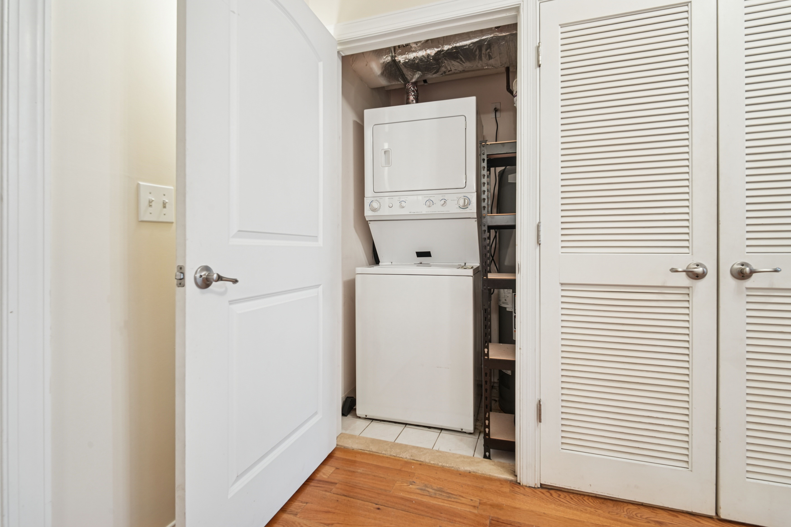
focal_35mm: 16
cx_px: 396
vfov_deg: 73.7
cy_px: 264
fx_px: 352
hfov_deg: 96.7
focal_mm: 16
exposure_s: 1/4
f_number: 8
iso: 400
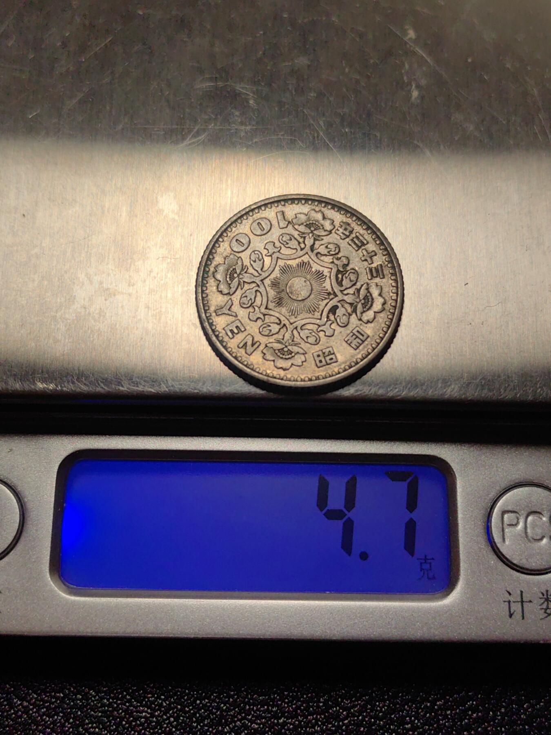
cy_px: 368
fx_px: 913
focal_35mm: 43
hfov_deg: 33.6
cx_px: 276
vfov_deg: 43.9
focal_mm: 5.75
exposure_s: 1/1076
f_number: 2
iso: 50
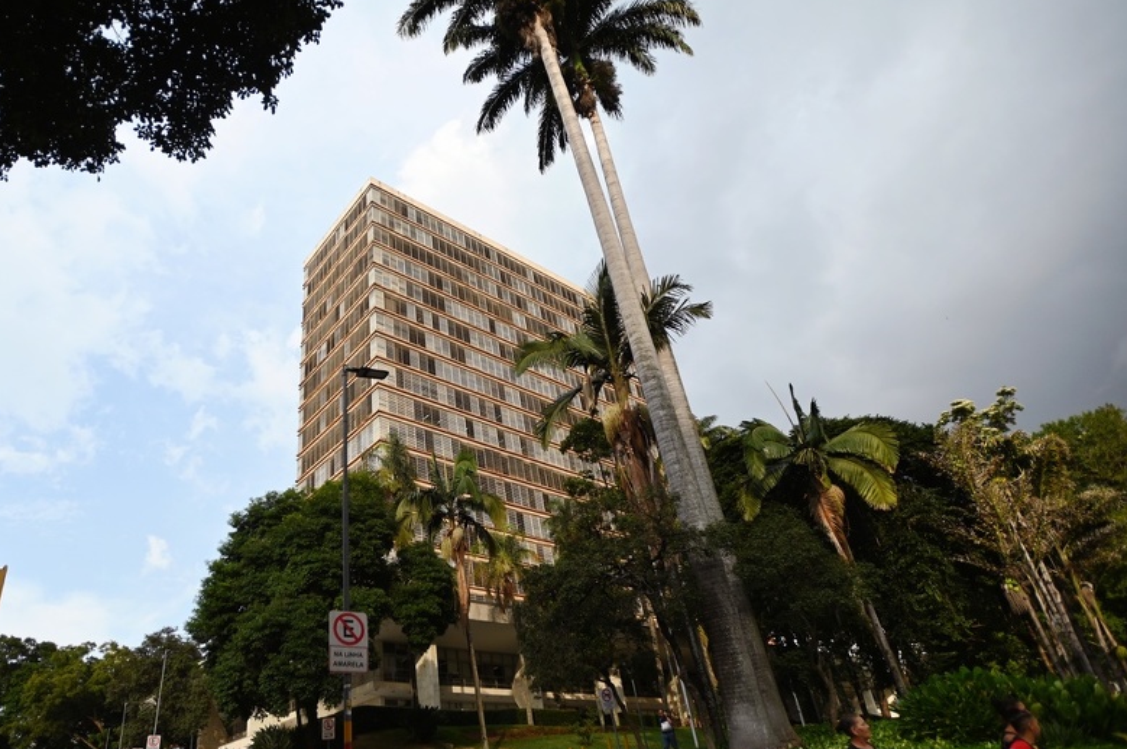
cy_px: 422
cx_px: 451
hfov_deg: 77.7
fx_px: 688
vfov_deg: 57.0
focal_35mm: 22
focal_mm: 17
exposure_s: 1/2000
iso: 200
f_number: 3.2
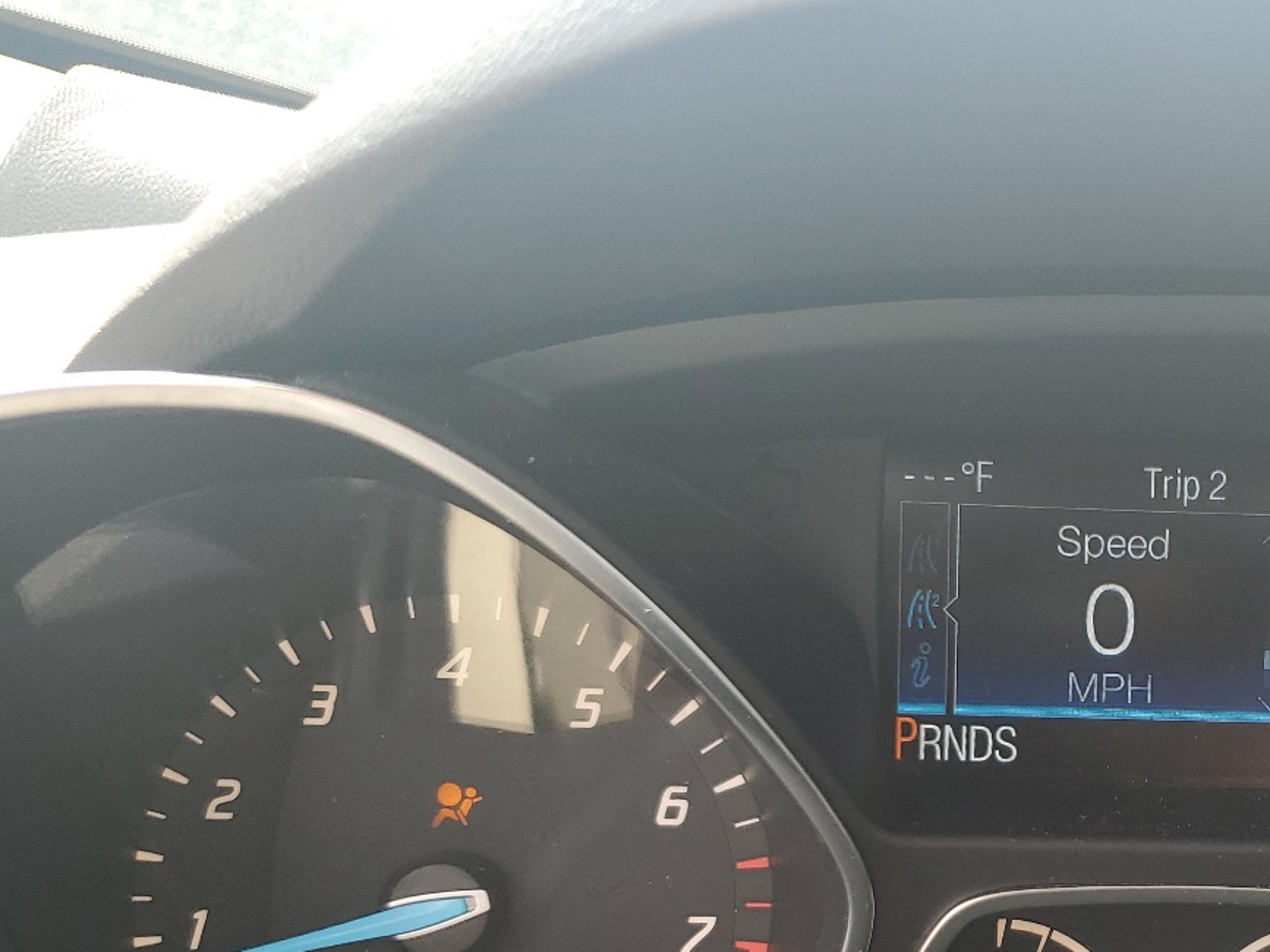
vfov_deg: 29.4
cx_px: 1122
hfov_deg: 37.3
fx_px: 1761
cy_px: 792
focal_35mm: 48
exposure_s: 1/175
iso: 50
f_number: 1.5
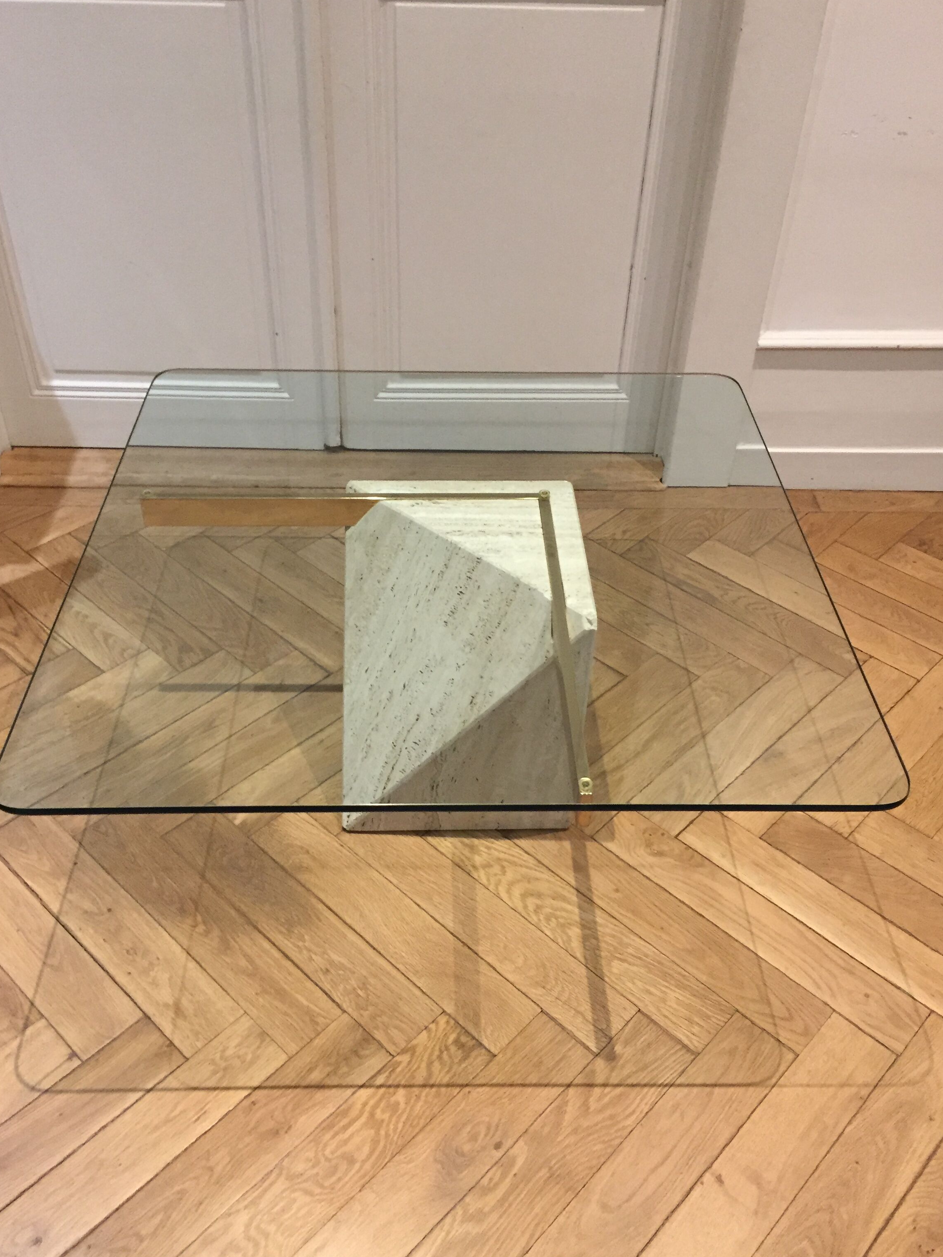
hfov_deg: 45.4
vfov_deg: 58.3
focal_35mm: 31
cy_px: 628
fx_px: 1126
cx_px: 462
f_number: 2.2
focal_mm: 4.15
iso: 200
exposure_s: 1/33
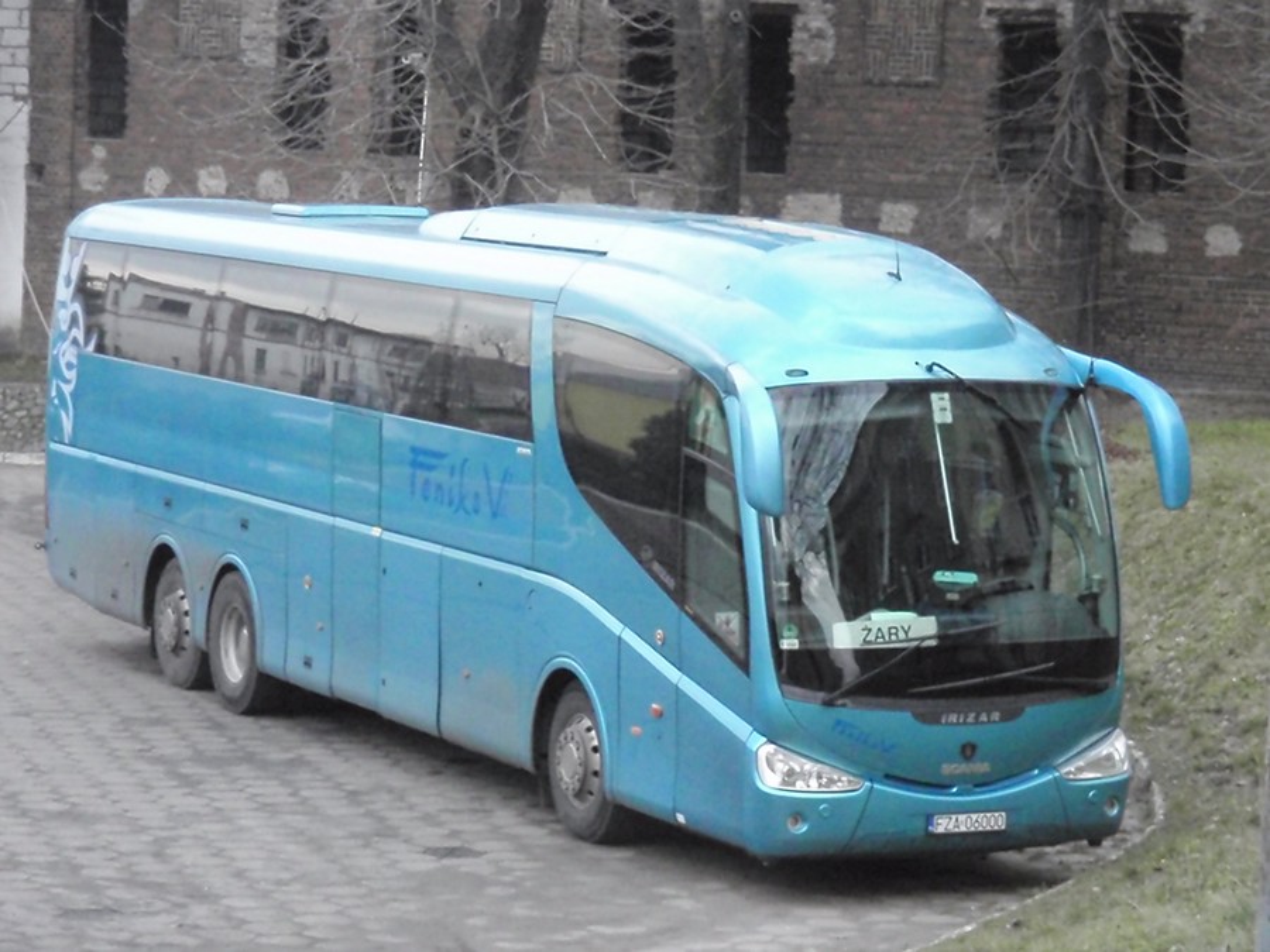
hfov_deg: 16.4
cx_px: 635
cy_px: 476
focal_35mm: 120
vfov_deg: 12.3
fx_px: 4403
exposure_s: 1/200
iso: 1600
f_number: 5.5
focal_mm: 21.57
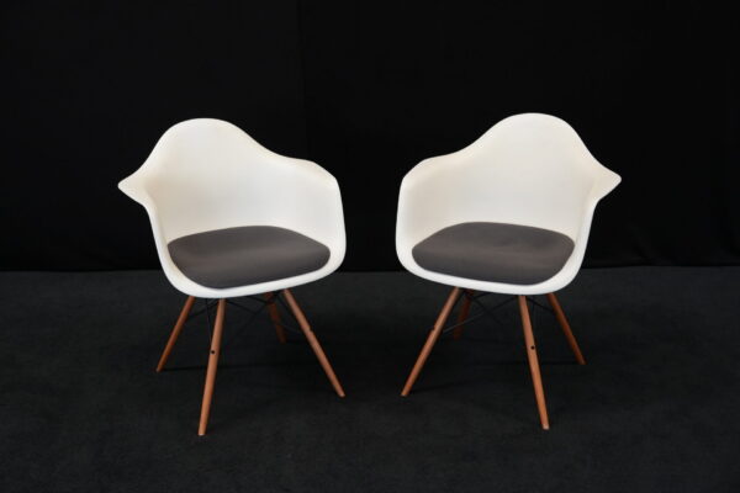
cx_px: 370
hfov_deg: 50.7
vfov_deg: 35.1
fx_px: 781
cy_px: 246
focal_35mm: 38
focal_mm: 38
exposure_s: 1/160
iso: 3200
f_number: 4
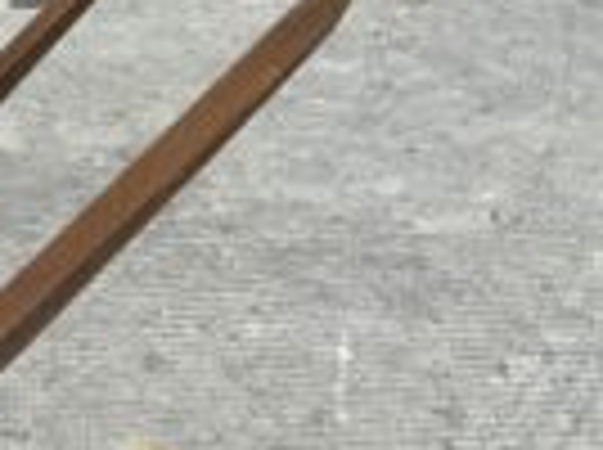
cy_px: 158
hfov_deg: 22.6
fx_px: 1356
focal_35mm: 78
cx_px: -162
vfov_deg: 18.8
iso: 16
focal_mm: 3
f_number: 1.8
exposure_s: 1/962
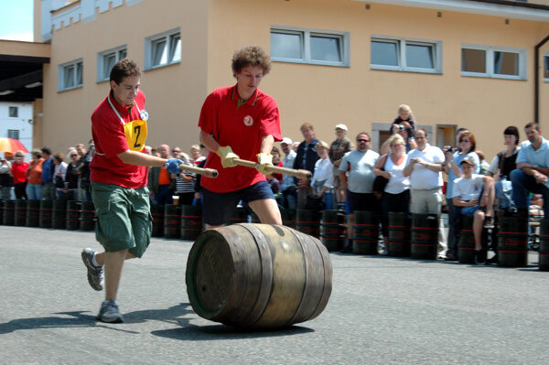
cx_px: 274
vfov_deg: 17.5
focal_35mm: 78
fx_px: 1188
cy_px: 182
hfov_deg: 26.0
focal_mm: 52
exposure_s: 1/200
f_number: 7.1
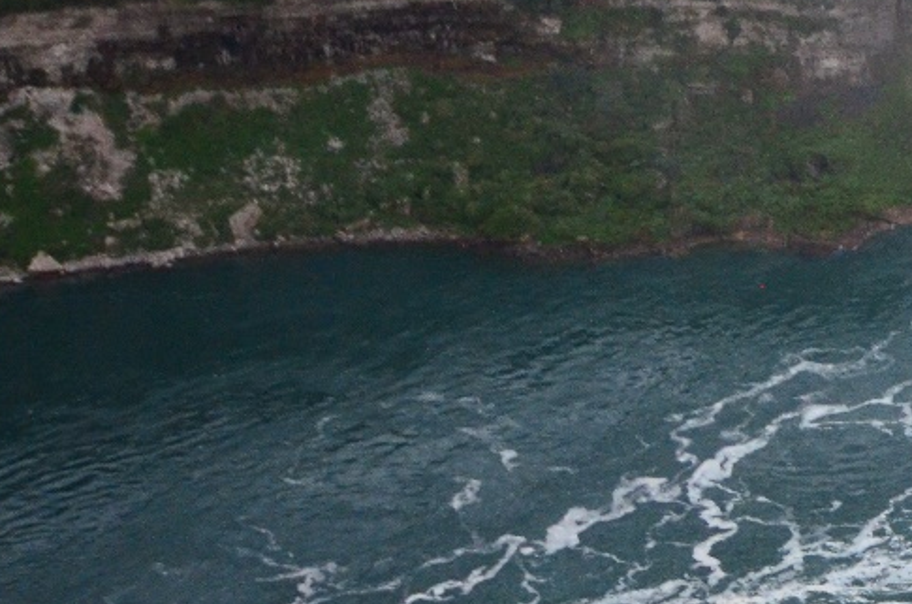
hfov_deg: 18.1
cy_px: 5
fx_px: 2502
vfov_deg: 13.6
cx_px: 1416
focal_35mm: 99
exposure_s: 1/250
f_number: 5.6
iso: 1600
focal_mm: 20
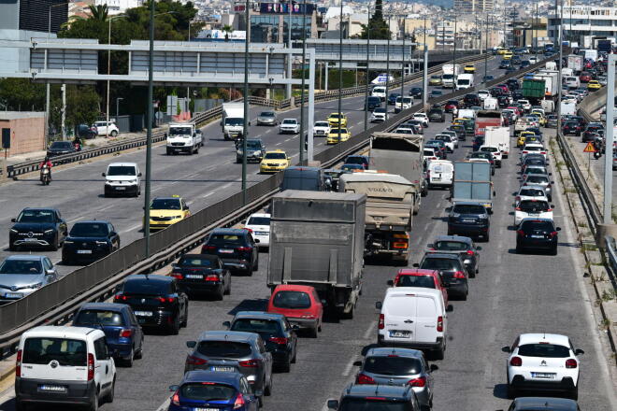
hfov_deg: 10.3
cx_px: 308
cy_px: 206
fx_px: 3428
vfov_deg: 6.9
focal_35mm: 200
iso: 320
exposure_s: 1/800
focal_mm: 200
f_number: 10
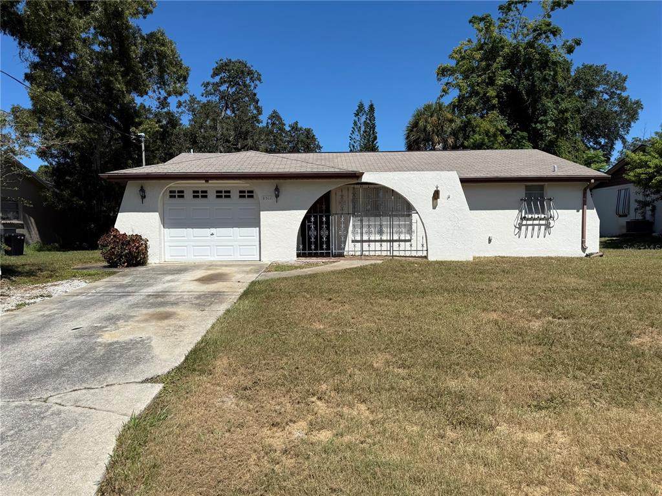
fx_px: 459
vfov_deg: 56.8
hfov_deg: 71.6
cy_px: 248
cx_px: 331
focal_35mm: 24
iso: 80
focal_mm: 6.76
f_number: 1.78
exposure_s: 1/7353
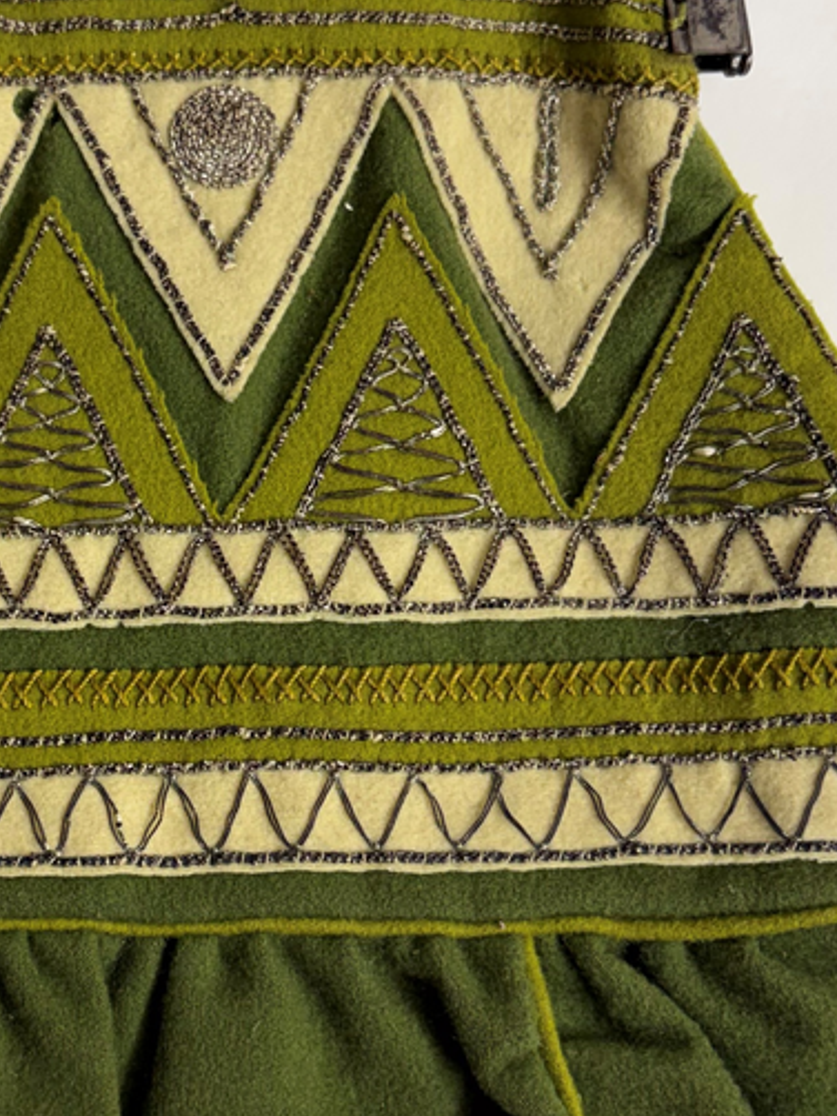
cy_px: 617
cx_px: 226
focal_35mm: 62
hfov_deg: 23.4
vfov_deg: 31.2
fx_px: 2000
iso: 40
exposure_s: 1/100
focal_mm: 5.96
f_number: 1.6
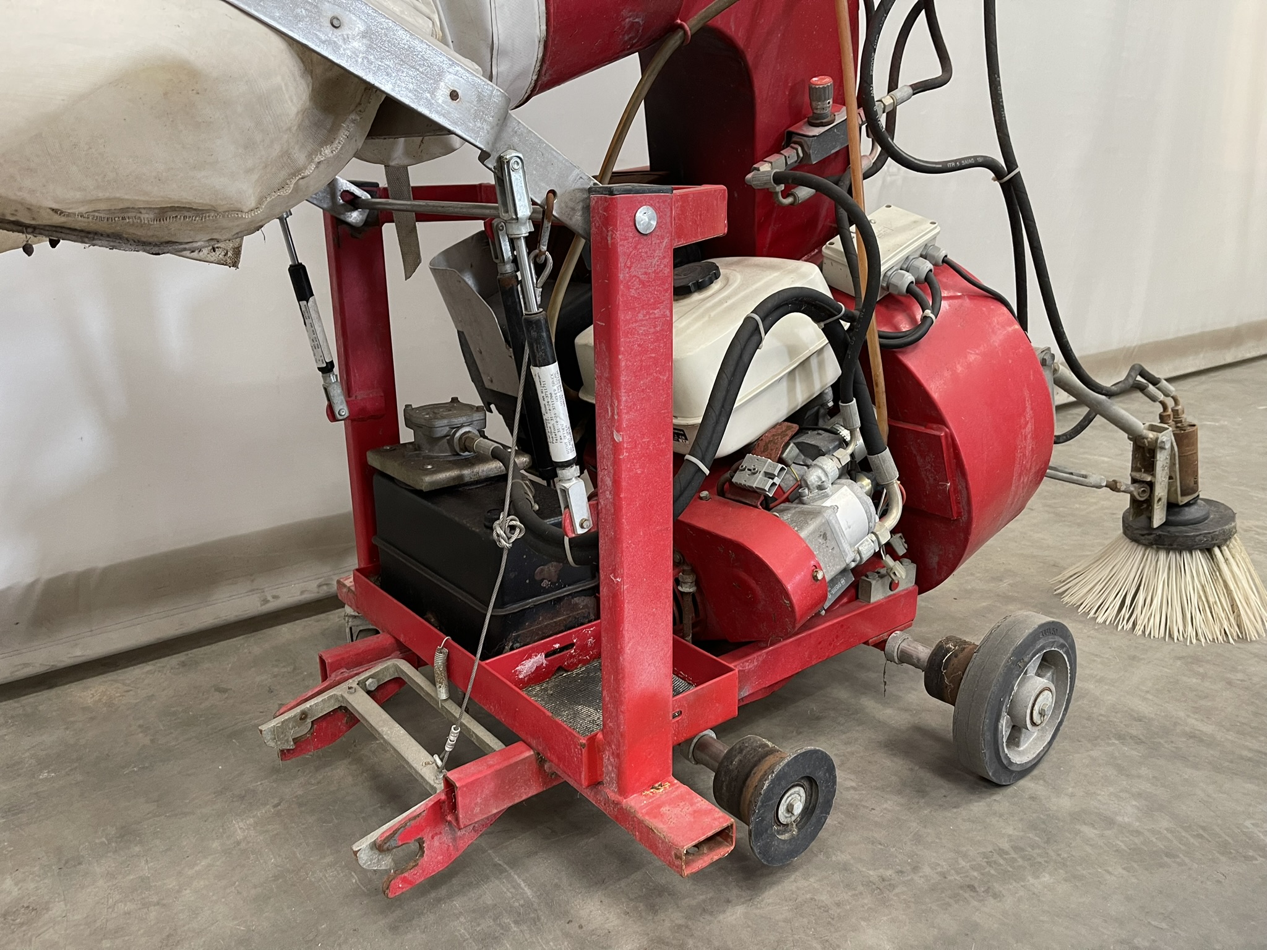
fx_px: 915
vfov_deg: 54.9
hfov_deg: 69.4
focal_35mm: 25
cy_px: 475
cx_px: 634
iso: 200
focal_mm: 5.1
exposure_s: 1/60
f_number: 1.6
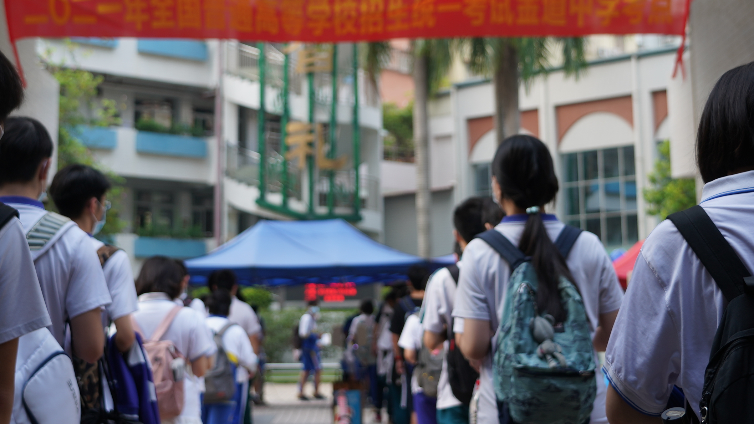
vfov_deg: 15.9
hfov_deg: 28.2
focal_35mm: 75
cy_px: 53
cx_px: 345
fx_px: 1499
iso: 100
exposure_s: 1/160
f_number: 4
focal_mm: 38
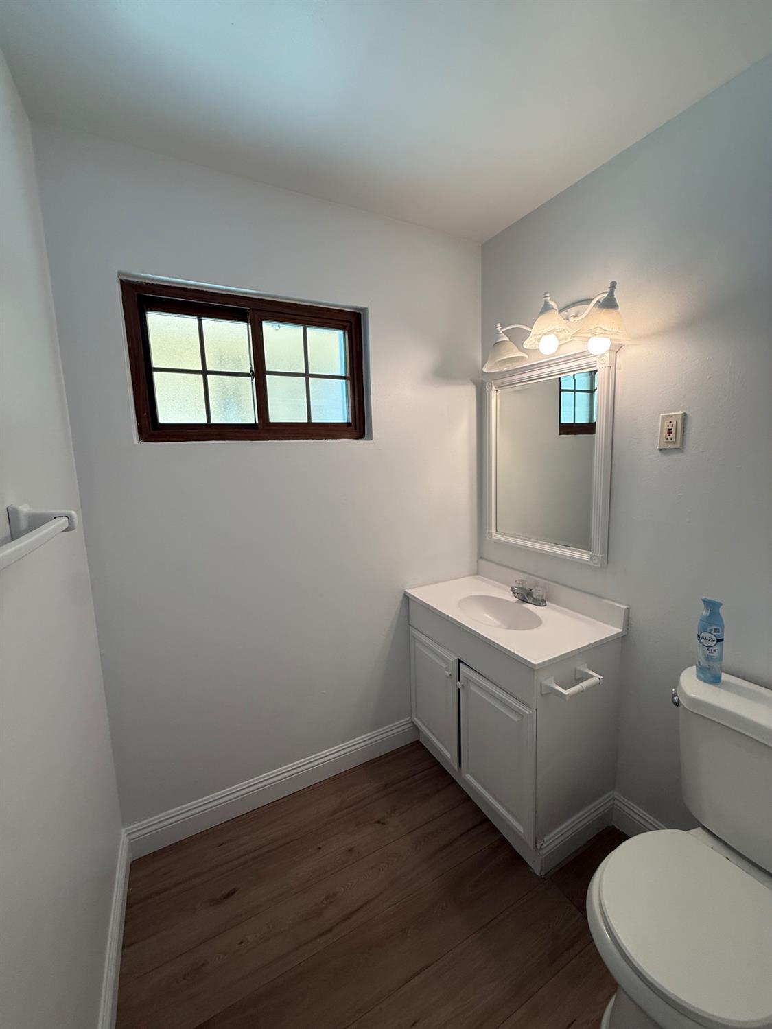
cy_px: 514
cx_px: 386
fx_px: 416
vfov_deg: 102.1
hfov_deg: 85.7
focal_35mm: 14
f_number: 2.2
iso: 100
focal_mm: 2.22
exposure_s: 1/120
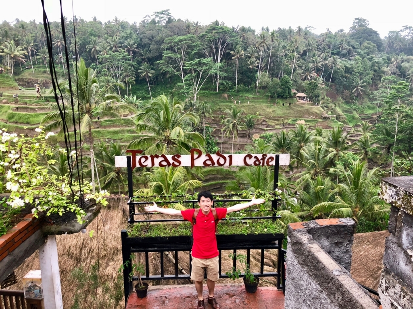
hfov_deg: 63.4
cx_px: 206
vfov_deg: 49.7
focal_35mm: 28
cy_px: 154
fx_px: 334
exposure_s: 1/30
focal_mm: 3.99
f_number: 1.8
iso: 32
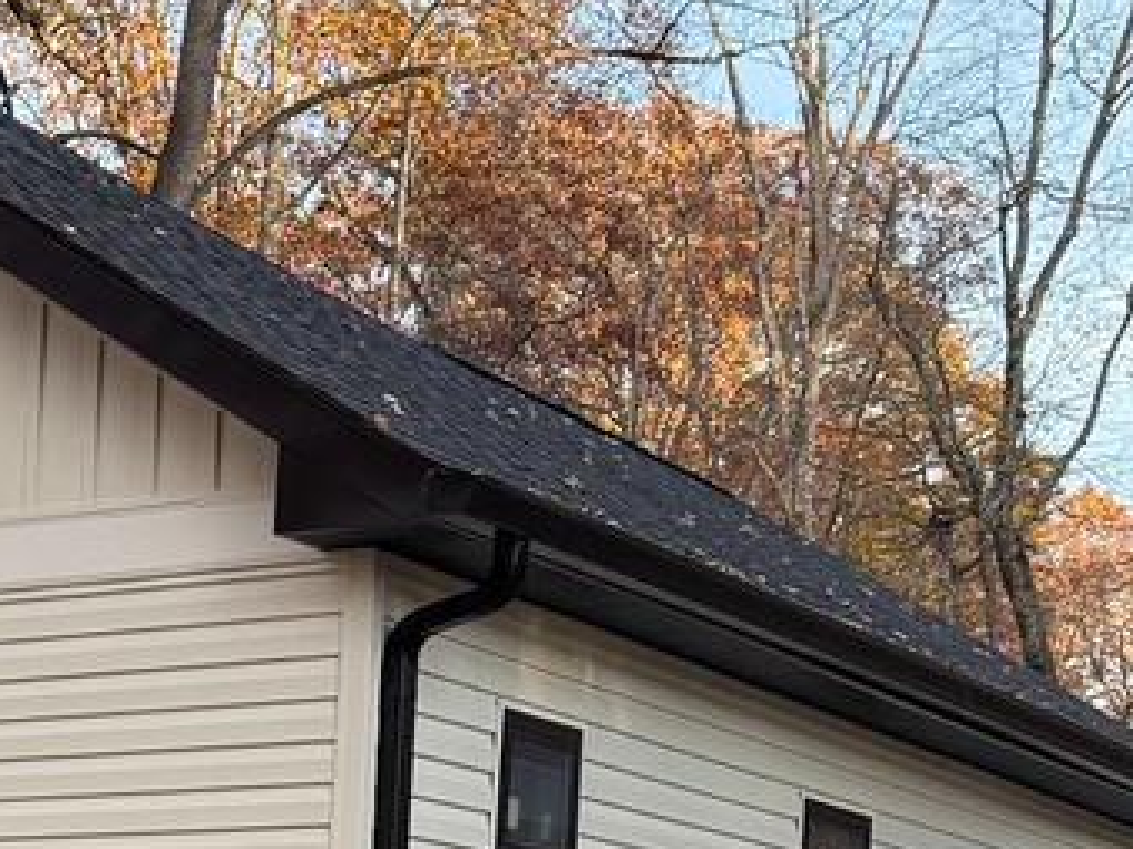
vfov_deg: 13.8
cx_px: -625
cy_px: 1200
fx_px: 3337
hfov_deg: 17.2
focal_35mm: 102
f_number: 1.78
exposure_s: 1/309
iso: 100
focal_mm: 6.76
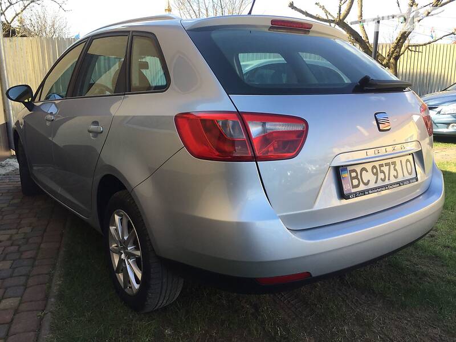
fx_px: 382
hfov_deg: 61.7
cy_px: 171
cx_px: 228
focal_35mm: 29
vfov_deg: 48.2
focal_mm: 4.2
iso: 32
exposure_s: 1/488
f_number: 2.2
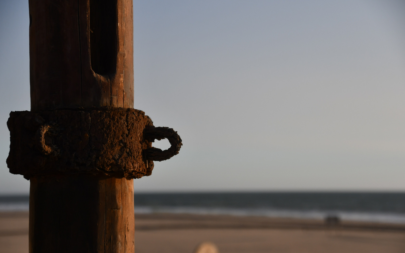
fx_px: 1093
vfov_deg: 13.2
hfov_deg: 21.0
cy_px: 134
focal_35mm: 99
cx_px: 202
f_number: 5
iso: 320
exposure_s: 1/4000
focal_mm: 65
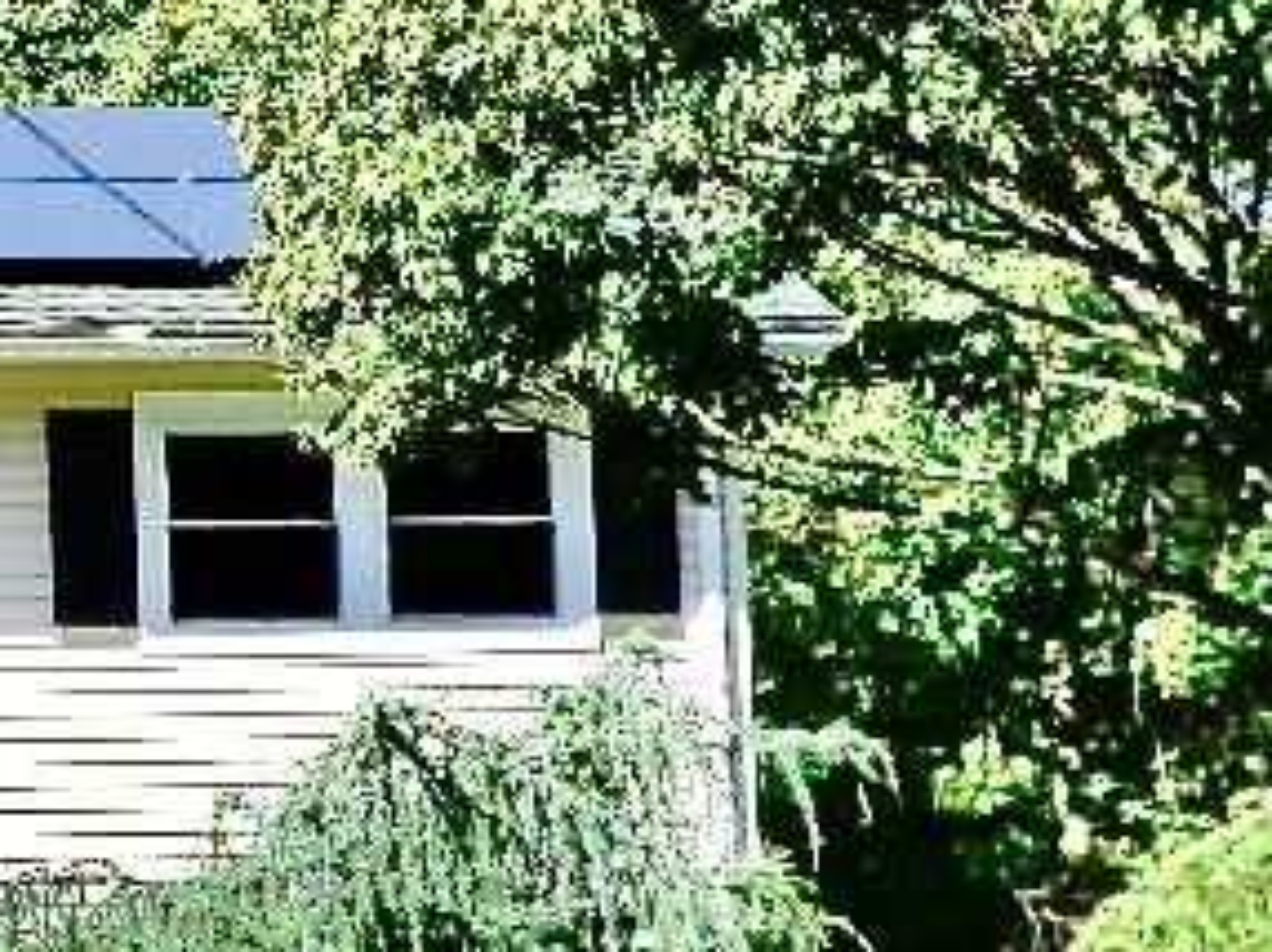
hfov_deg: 11.9
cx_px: -925
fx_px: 5654
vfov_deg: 9.6
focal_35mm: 154
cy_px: 214
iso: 80
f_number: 3.2
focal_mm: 7.8
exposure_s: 1/500
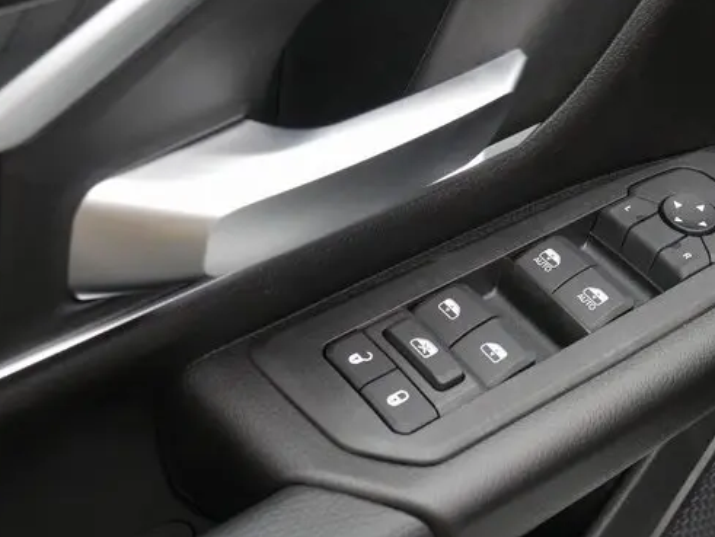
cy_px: 248
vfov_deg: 24.4
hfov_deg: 32.0
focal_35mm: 60
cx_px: 444
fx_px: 1240
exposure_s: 1/60
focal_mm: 23
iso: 1250
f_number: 5.1
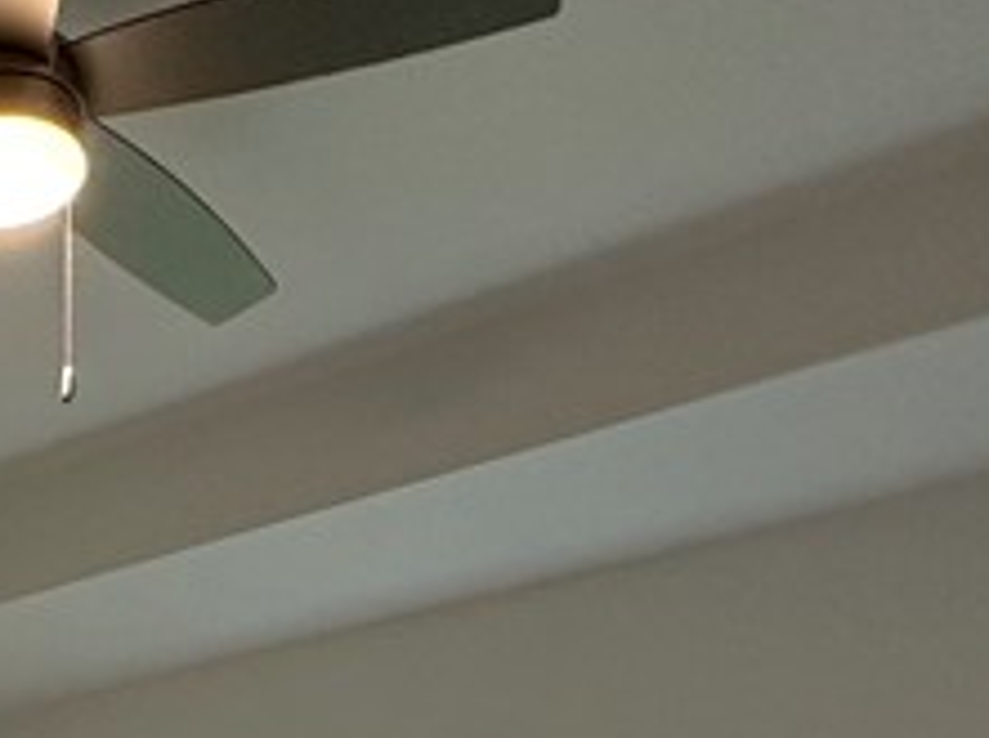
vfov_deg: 17.9
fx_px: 1854
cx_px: -242
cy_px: 1333
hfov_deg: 26.1
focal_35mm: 65
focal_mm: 2.22
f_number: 2.2
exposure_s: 1/120
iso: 160
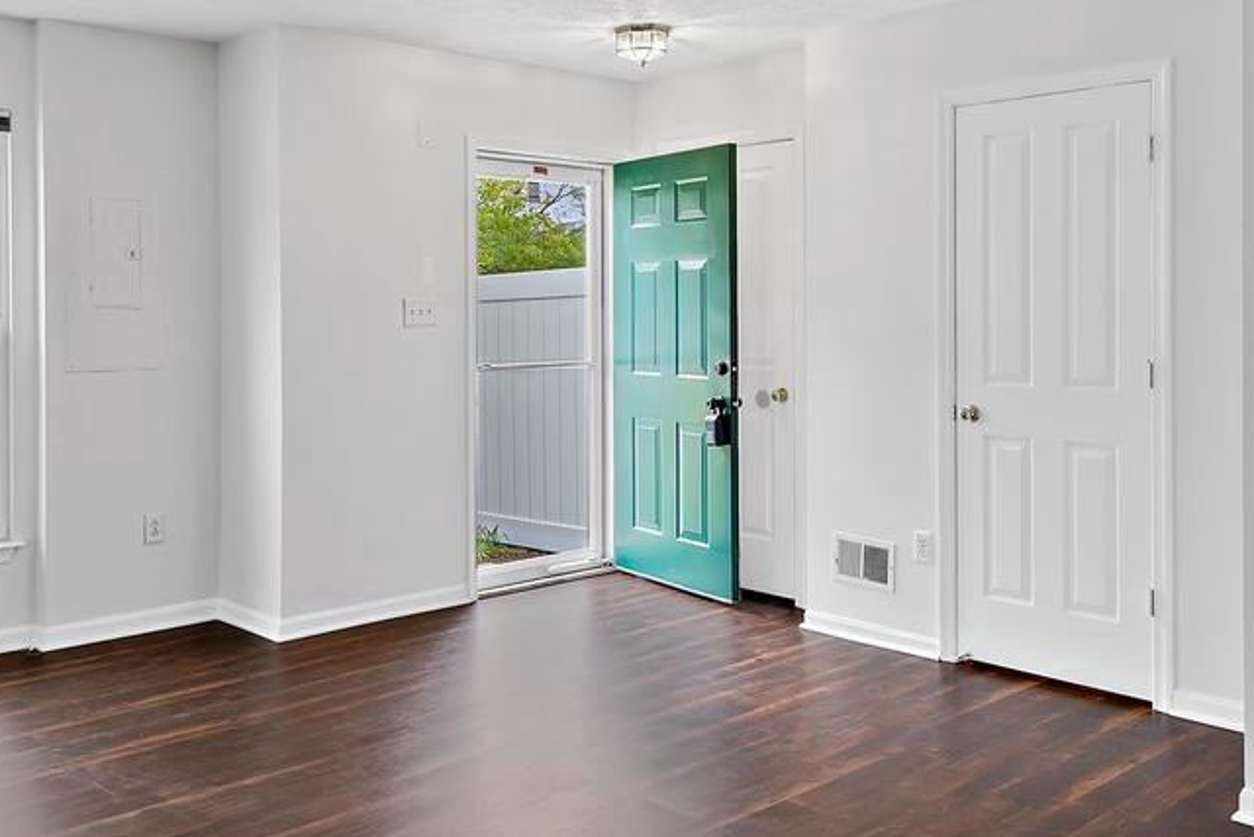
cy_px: 340
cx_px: 582
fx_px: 1254
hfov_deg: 53.1
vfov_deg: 36.8
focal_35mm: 36
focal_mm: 16
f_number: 9
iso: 320
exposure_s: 1/30
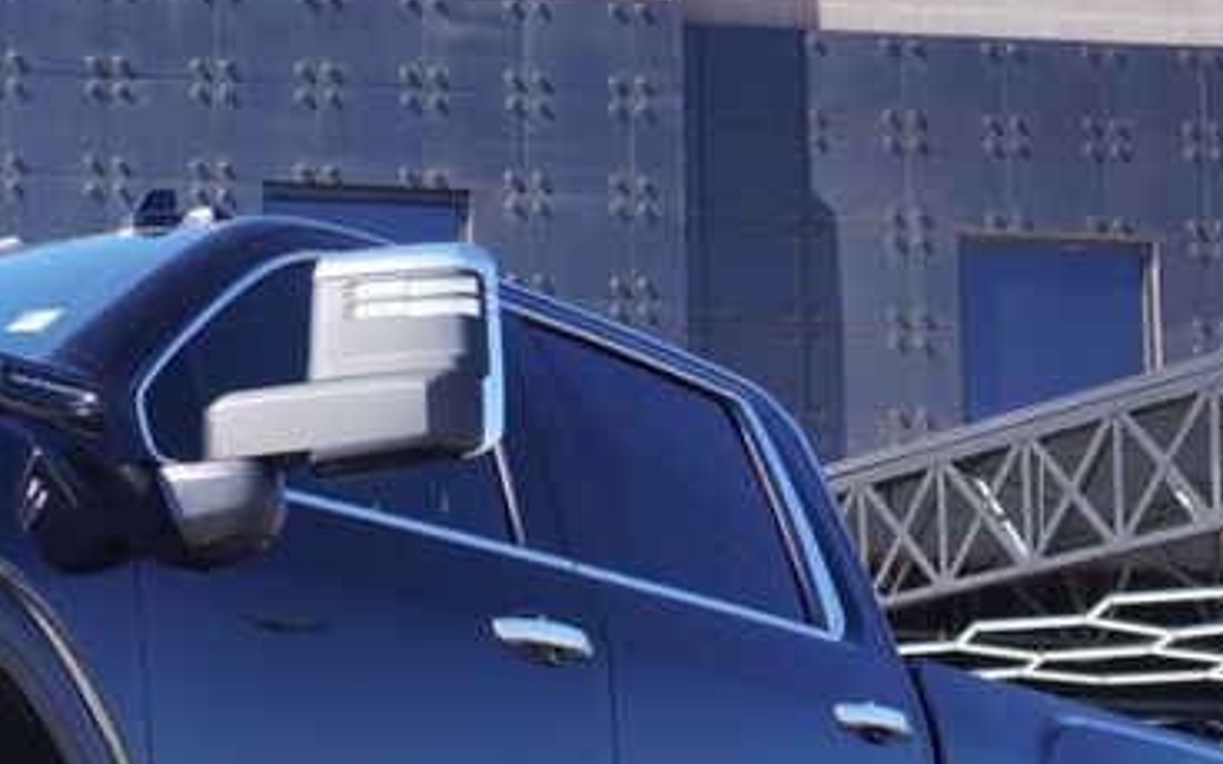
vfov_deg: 12.2
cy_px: 661
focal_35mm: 106
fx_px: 3547
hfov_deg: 18.9
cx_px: -56
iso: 100
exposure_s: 1/125
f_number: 6.3
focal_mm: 25
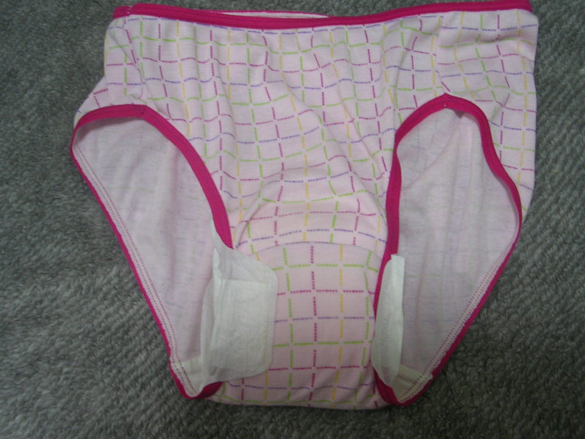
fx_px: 710
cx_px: 305
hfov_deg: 44.8
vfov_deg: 34.4
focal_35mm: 42
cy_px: 212
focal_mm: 5.8
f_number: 2.8
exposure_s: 1/11.7
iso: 50
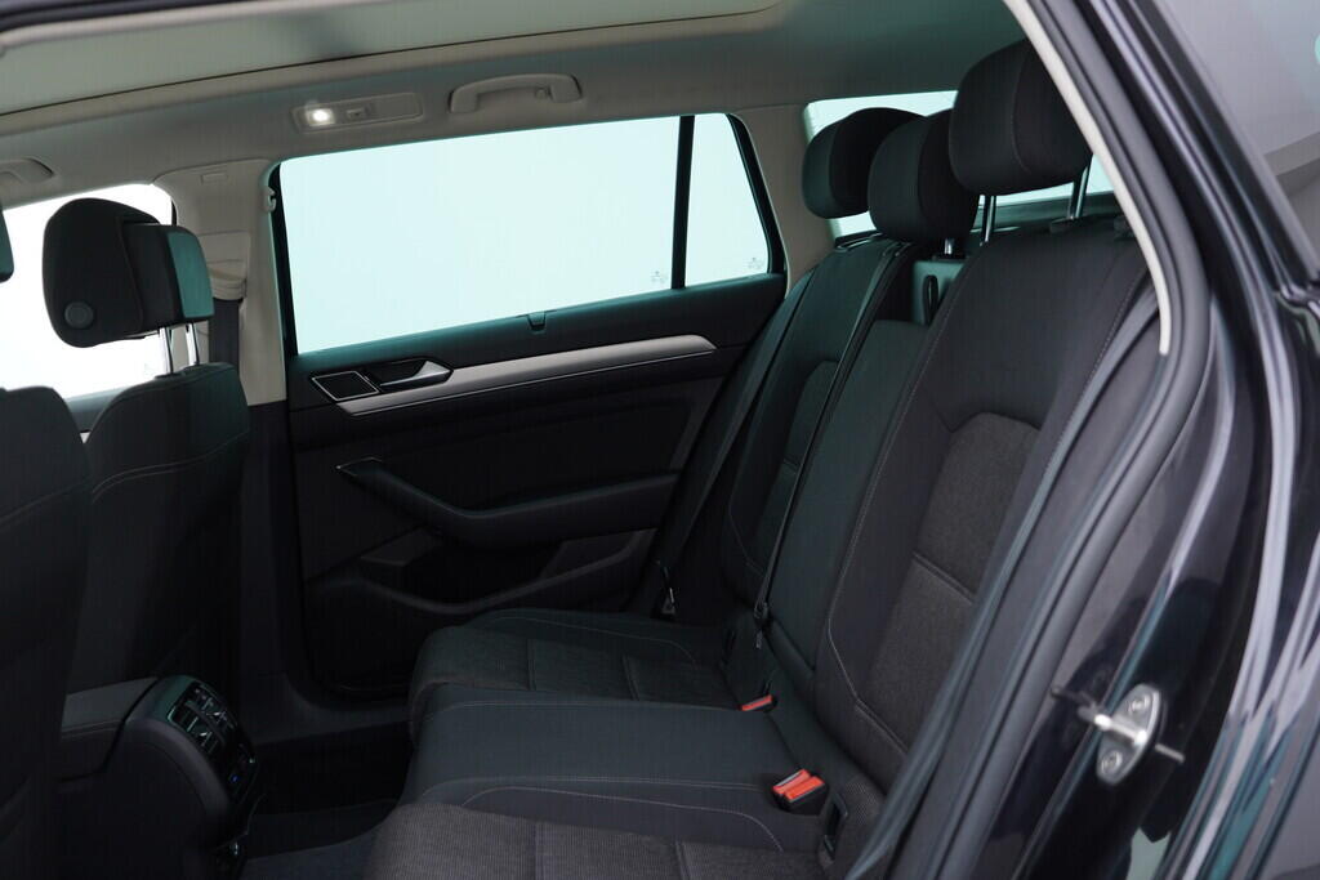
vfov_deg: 36.9
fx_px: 1320
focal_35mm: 36
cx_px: 660
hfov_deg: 53.1
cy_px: 440
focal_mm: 24
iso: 160
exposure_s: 1/40
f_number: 2.8
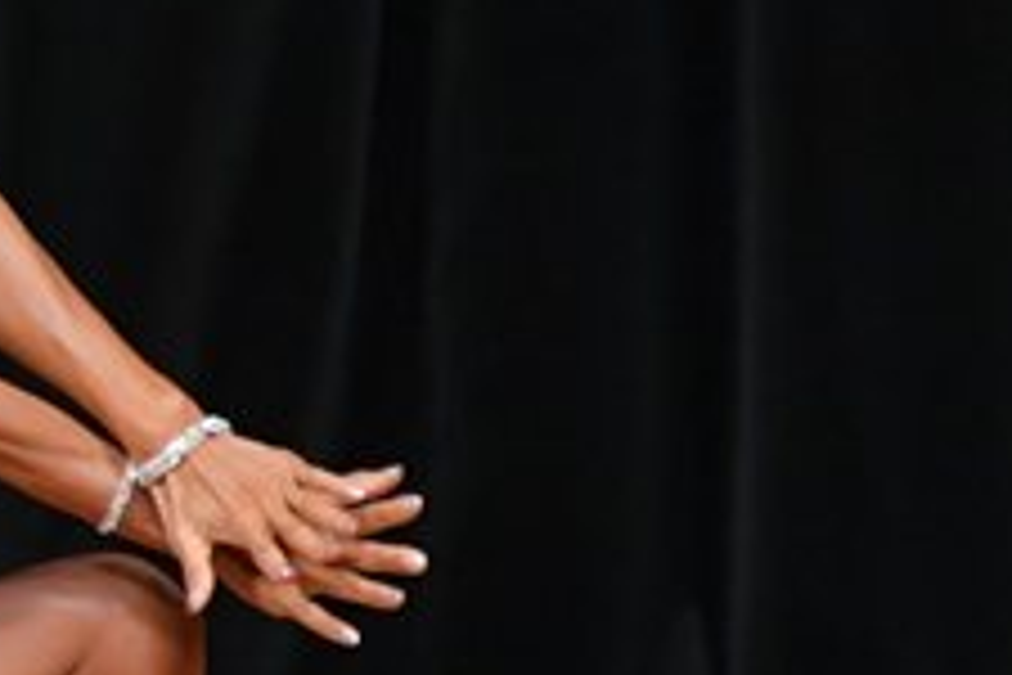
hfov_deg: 1.3
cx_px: -416
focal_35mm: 1553
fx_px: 43653
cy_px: 414
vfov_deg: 0.9
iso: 4000
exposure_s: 1/400
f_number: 5.6
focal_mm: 300
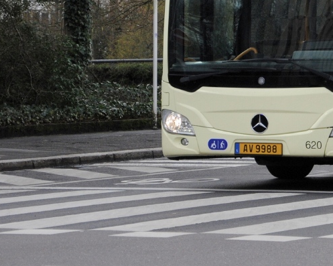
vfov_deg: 7.2
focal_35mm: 214
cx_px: 426
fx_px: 2108
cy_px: -23
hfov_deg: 8.9
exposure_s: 1/500
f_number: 5
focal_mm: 58
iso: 400
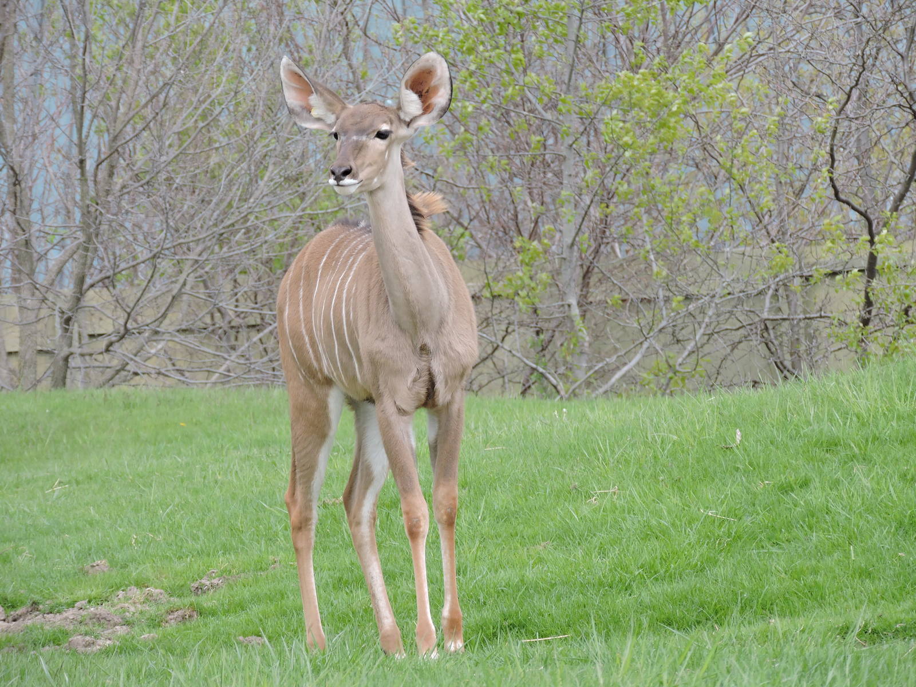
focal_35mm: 350
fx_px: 9262
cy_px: 344
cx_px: 458
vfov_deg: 4.2
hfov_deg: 5.7
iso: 160
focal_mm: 62.4
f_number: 4.8
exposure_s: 1/200
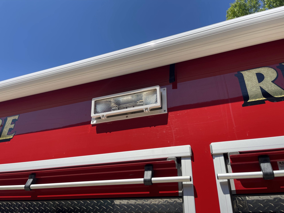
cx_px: 142
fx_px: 213
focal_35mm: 26
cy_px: 106
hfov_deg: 67.3
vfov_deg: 53.1
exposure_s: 1/3257
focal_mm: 5.1
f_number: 1.6
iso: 32
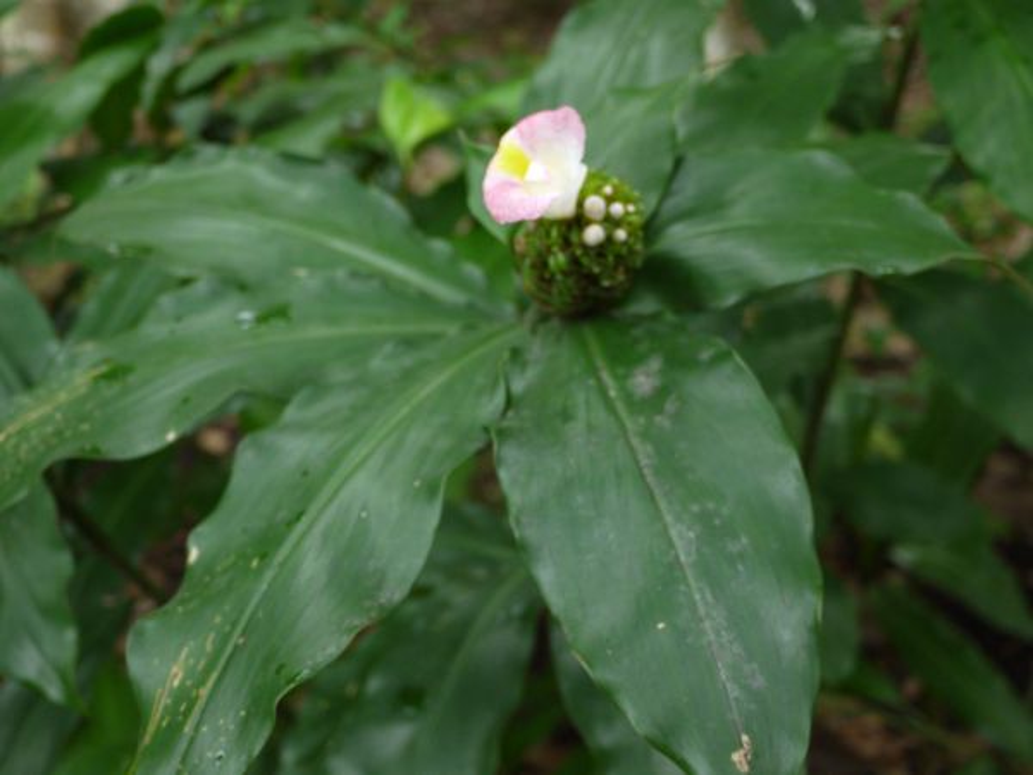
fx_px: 1164
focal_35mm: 39
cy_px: 388
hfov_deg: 47.9
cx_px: 516
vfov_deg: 36.8
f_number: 2.5
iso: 200
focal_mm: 14
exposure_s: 1/60
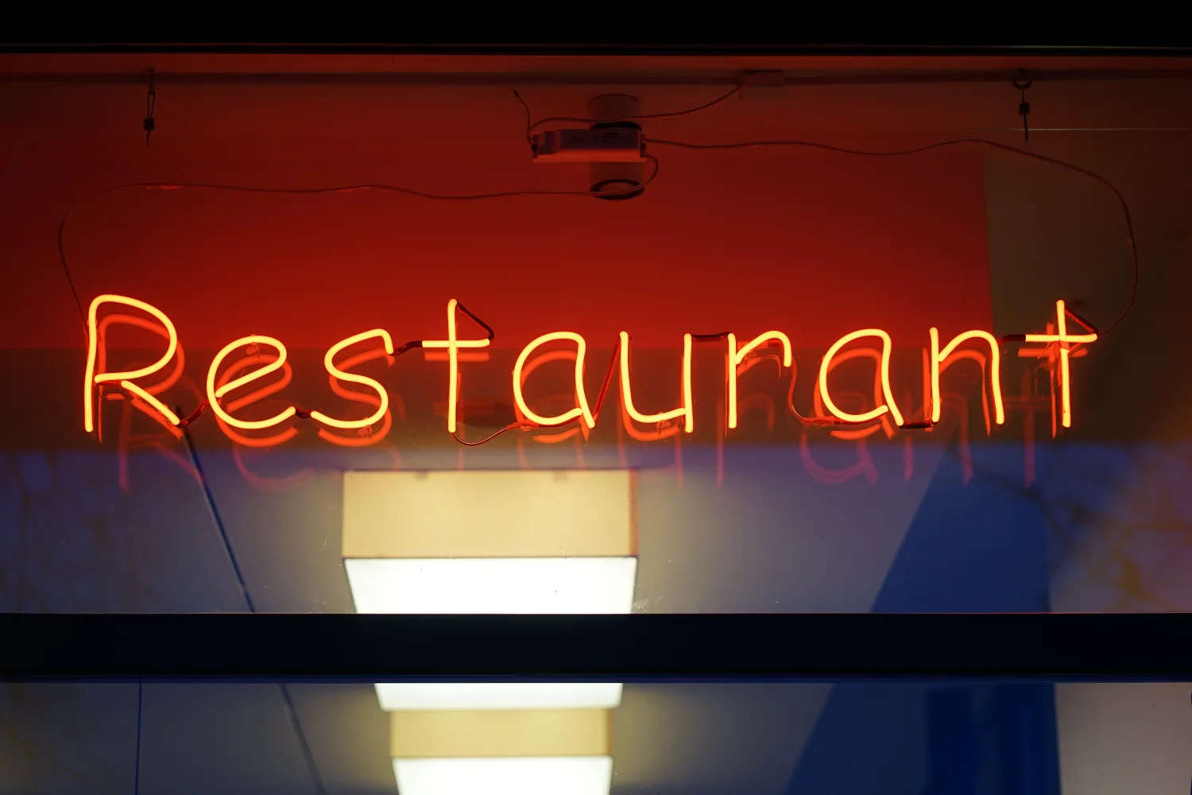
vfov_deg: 16.1
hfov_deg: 23.9
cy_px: 398
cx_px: 596
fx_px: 2814
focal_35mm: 85
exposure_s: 1/160
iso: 400
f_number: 1.8
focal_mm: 85
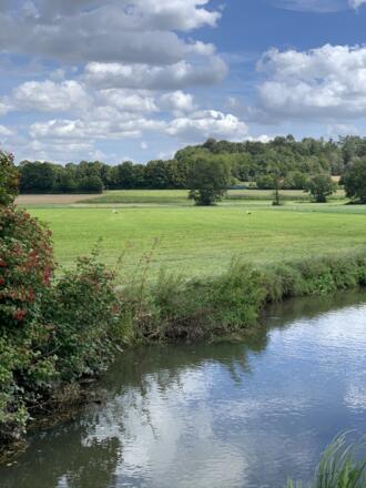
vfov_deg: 36.8
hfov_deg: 28.0
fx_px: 733
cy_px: 244
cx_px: 183
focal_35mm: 52
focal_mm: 6
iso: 16
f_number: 2.4
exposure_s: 1/905
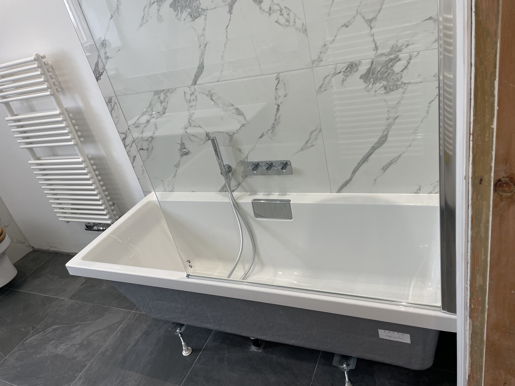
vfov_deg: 53.1
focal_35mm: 26
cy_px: 193
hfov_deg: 67.3
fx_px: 387
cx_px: 258
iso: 80
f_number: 1.6
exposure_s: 1/100
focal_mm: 4.2
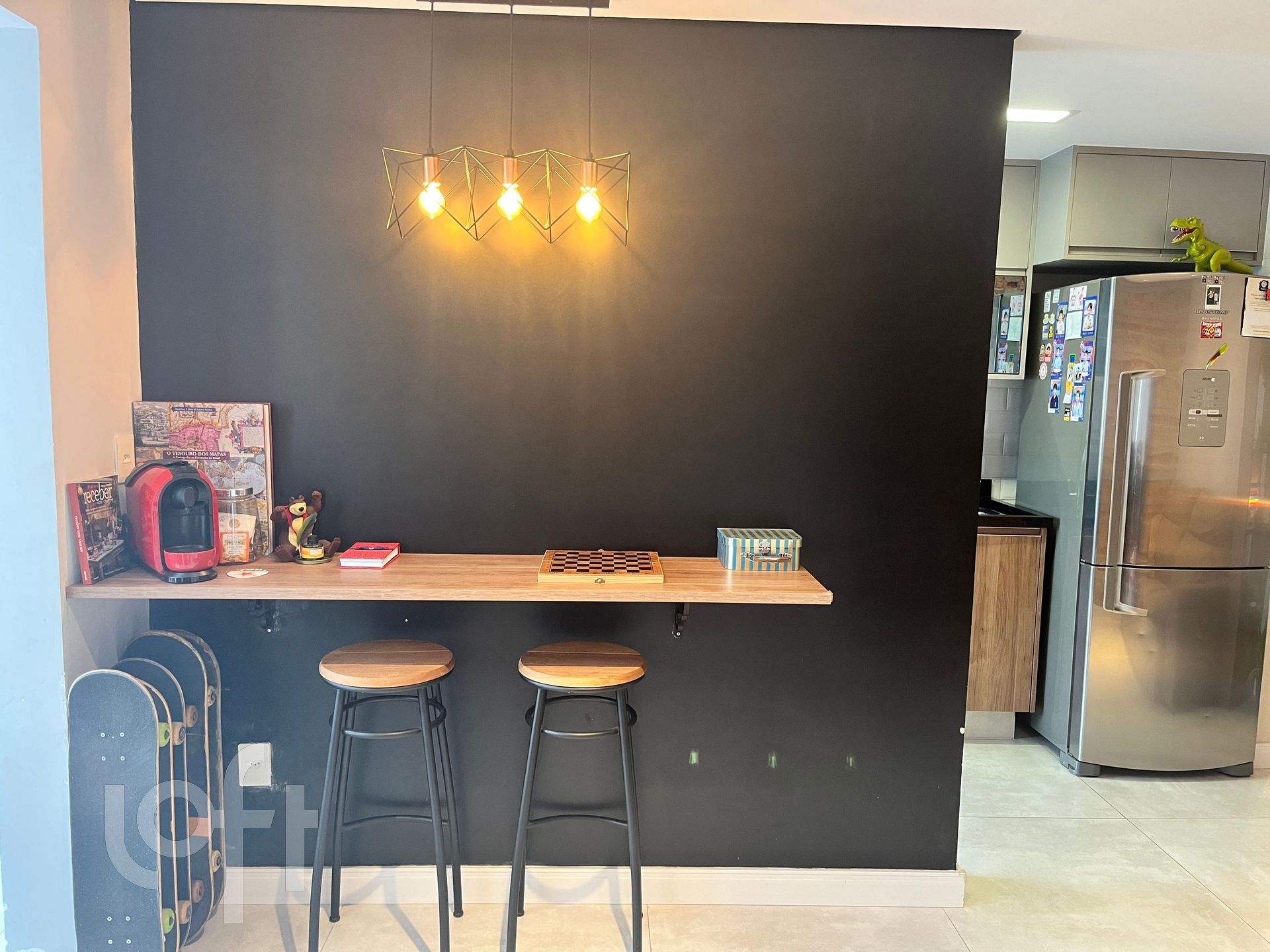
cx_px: 635
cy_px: 476
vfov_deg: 53.1
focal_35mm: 26
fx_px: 954
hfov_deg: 67.3
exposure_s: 1/60
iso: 160
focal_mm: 5.1
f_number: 1.6
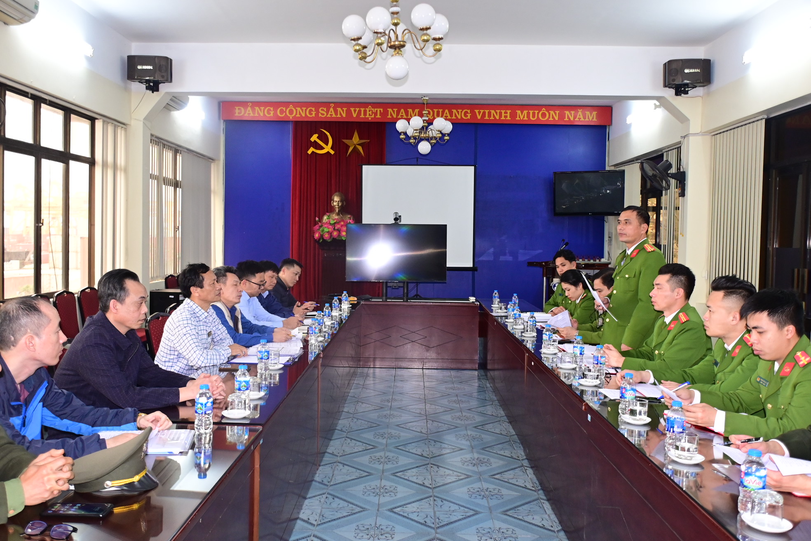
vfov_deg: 40.0
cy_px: 270
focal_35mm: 33
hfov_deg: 57.2
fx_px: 743
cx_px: 406
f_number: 4
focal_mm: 22
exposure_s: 1/200
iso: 1600
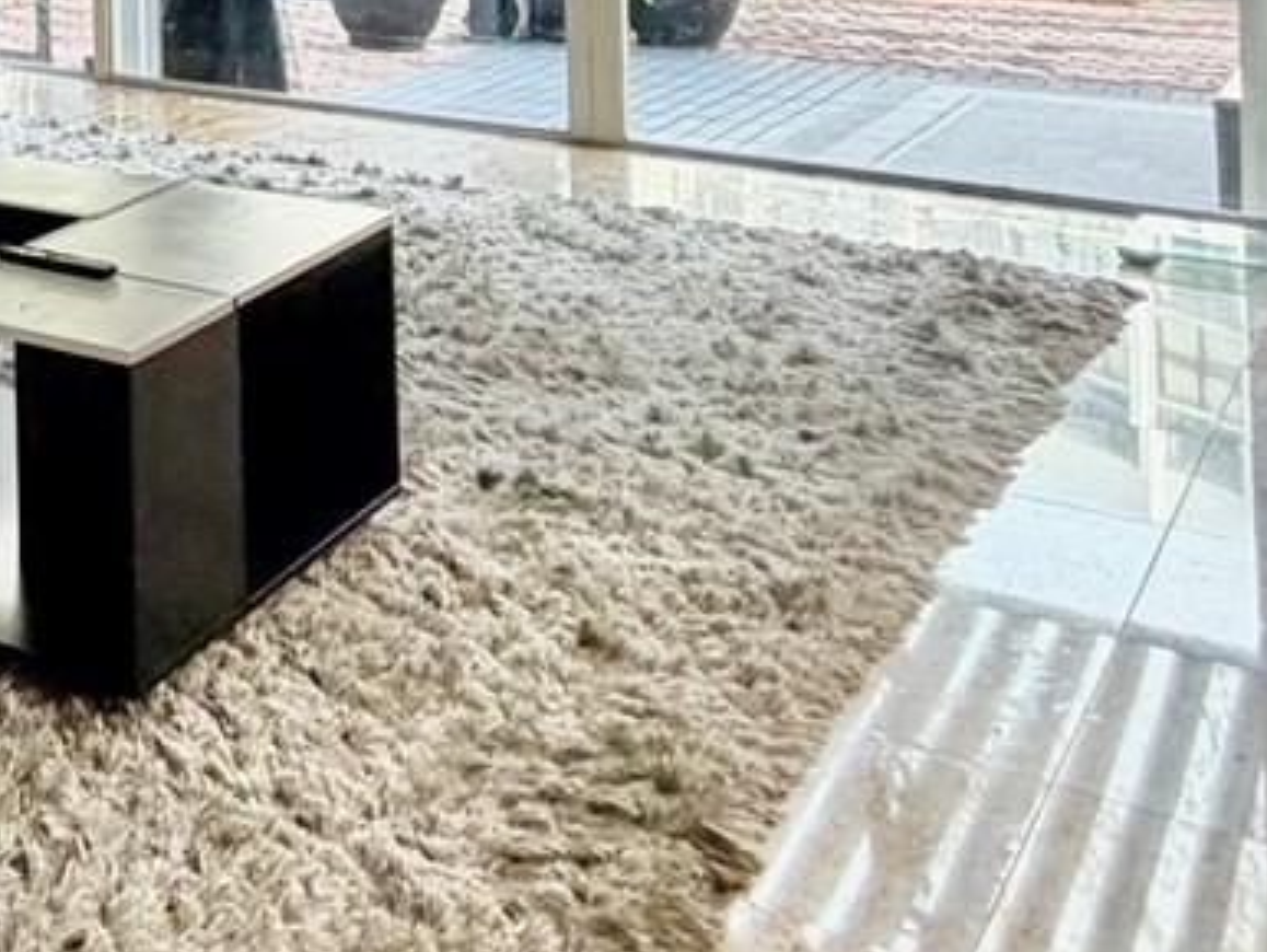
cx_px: -742
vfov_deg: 22.4
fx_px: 2124
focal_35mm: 58
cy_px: -305
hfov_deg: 24.2
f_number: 2.2
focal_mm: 2.22
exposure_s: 1/120
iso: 200
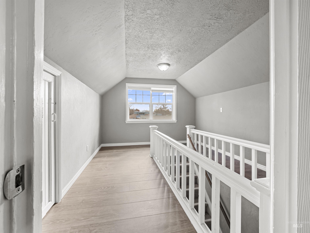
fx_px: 125
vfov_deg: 85.7
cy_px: 116
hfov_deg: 102.1
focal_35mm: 14
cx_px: 155
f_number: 8
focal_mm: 7
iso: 400
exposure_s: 1/8
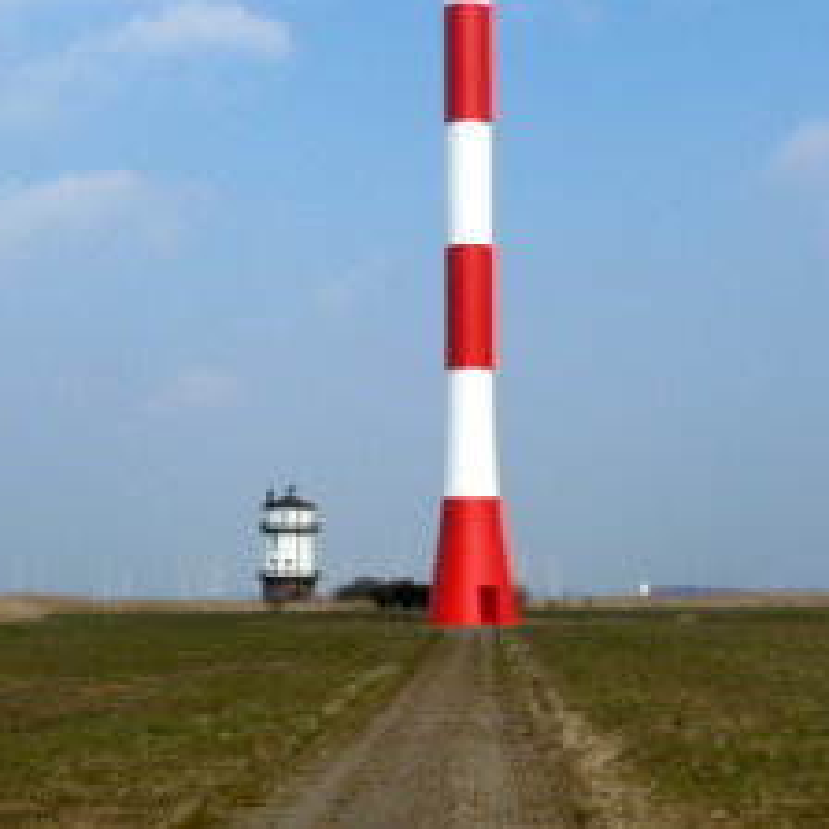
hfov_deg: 24.3
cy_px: 281
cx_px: 444
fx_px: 1924
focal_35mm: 71
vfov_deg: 24.2
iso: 100
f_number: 4.5
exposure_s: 1/800
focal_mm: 4.6
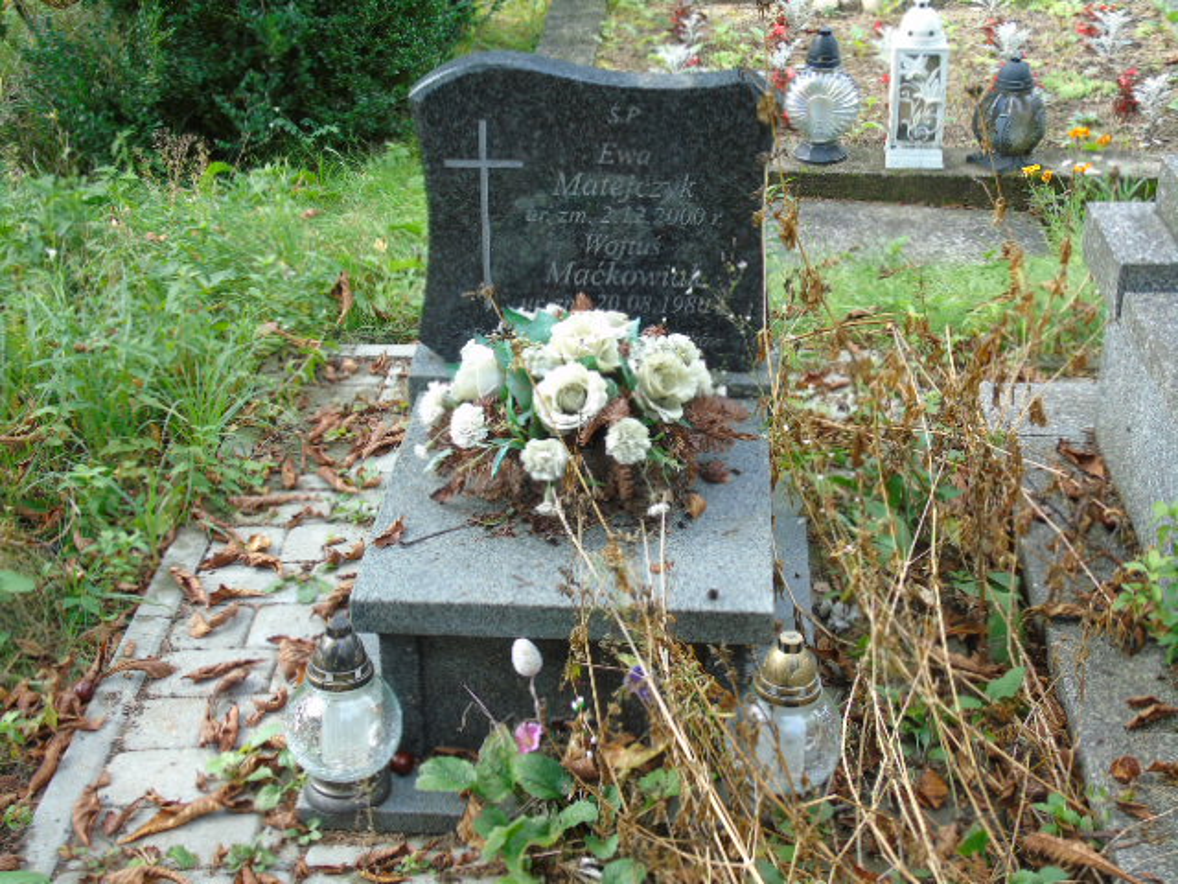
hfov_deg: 35.5
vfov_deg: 27.0
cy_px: 442
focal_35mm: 54
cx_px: 589
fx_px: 1838
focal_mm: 9.6
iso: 80
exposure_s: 1/80
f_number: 4.3
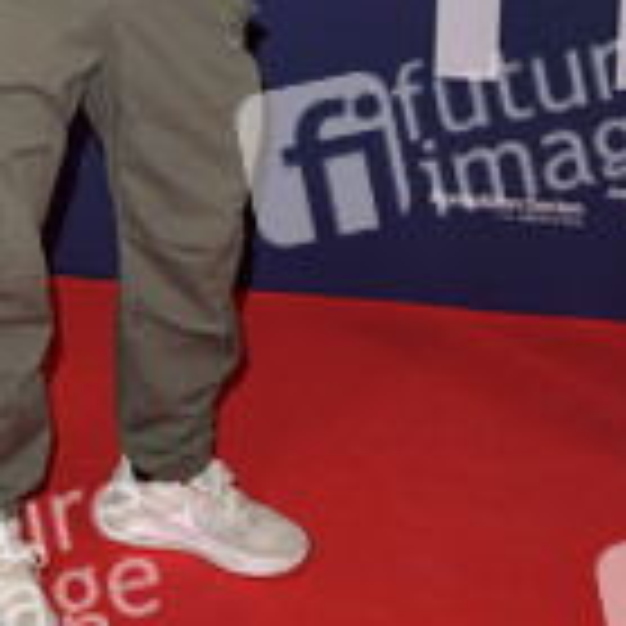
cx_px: 59
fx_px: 1555
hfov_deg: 22.2
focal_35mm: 76
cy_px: -86
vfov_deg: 21.4
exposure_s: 1/200
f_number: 5.6
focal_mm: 31
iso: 800
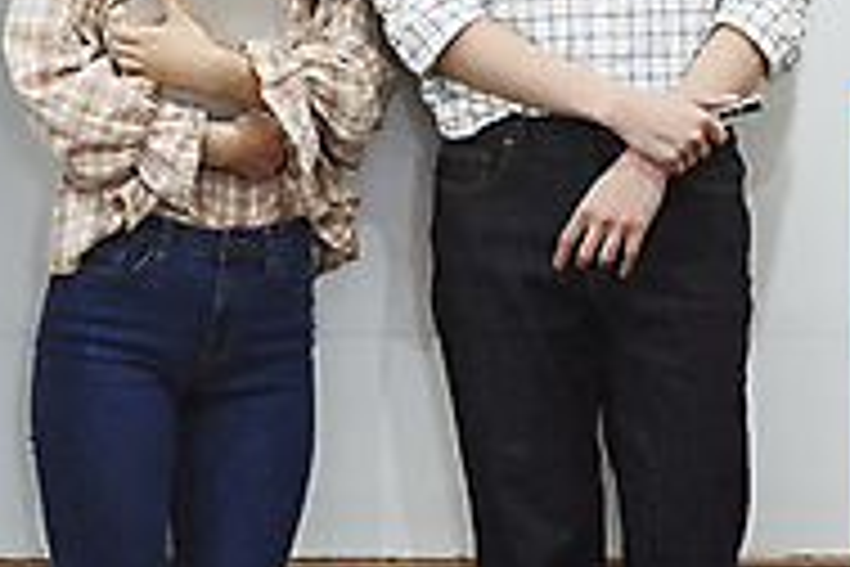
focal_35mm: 324
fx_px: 7649
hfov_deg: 6.4
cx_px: 461
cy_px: -252
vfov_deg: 4.2
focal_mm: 102
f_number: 2.8
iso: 1000
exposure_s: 1/160
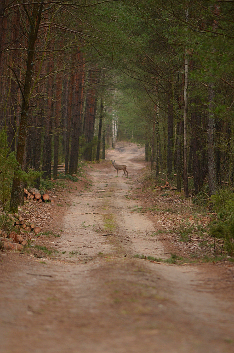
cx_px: 117
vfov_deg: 7.2
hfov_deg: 4.8
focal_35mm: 285
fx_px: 2790
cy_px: 176
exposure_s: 1/60
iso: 400
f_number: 5.6
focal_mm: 190
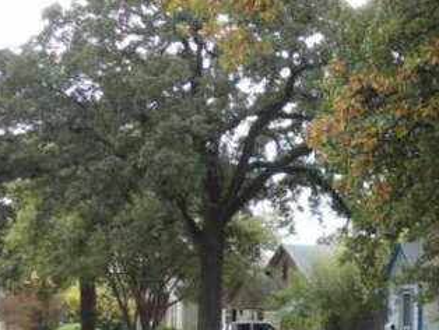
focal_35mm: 112
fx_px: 1421
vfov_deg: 13.2
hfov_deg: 16.7
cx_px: 552
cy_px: 238
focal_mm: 6
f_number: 3.5
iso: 100
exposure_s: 1/250
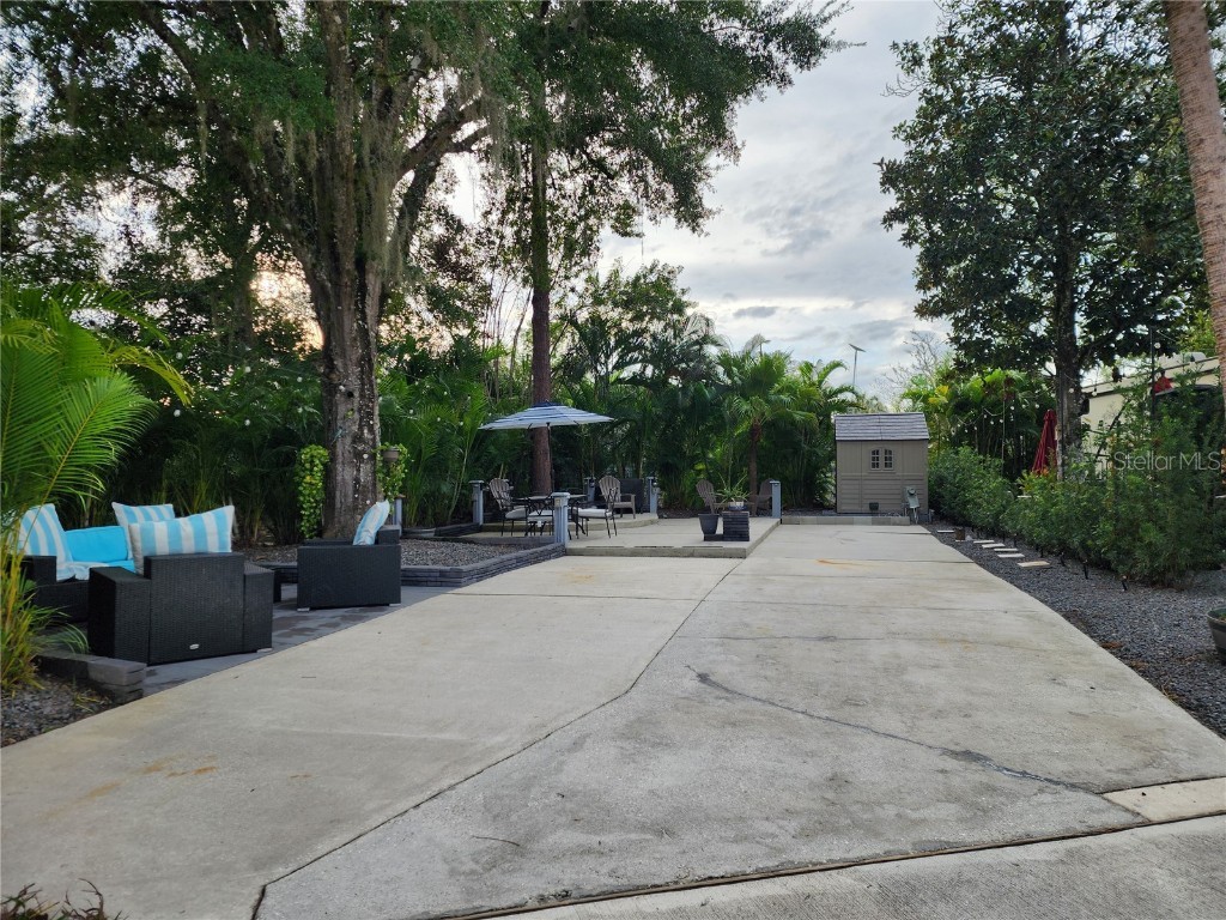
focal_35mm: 23
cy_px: 460
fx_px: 815
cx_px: 613
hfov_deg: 73.9
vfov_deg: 58.9
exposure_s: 1/202
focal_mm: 6.4
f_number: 1.8
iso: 12
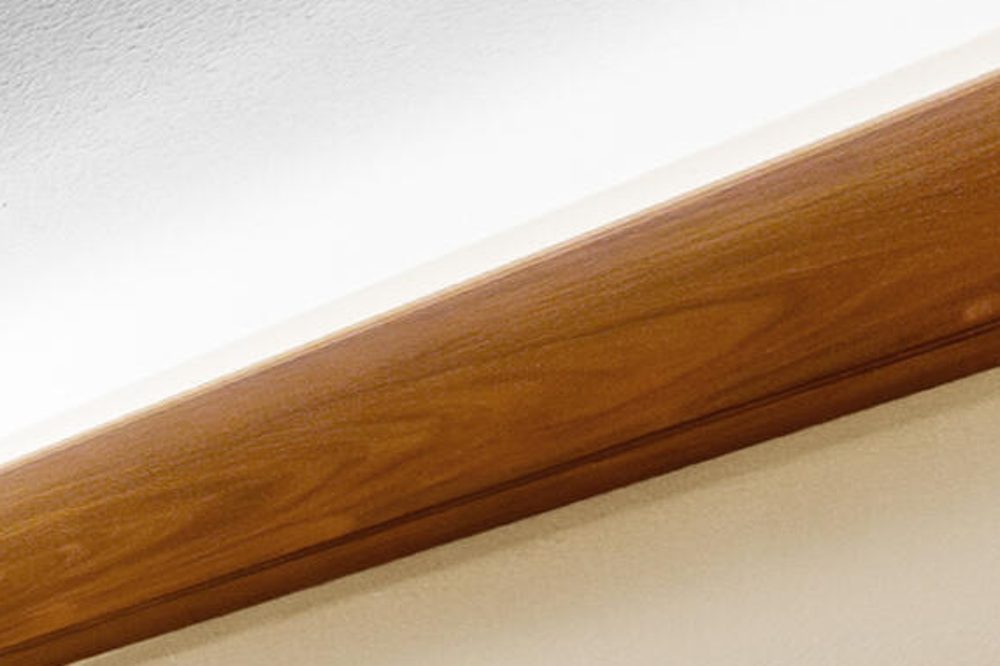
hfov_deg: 14.9
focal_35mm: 79
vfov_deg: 12.9
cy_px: 1628
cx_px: -1416
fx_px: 2194
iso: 800
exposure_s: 1/13
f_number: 6.3
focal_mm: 10
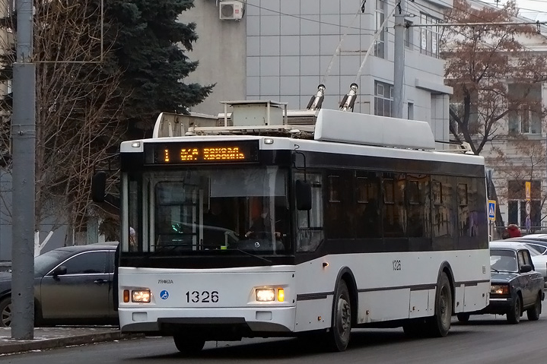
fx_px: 2537
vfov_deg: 8.2
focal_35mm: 167
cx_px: 265
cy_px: 105
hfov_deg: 12.3
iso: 800
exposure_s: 1/500
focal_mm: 37.1
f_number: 4.9
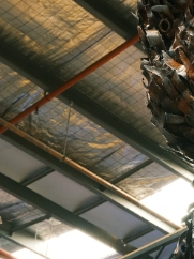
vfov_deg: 12.7
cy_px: 375
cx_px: 472
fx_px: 1115
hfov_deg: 8.9
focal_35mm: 149
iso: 800
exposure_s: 1/28
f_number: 7.1
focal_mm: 29.9
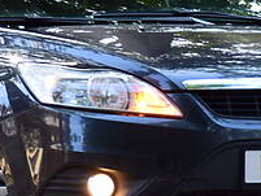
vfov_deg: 2.7
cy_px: 95
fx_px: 4111
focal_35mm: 545
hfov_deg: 3.6
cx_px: 87
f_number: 8
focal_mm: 95
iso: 400
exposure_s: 1/80
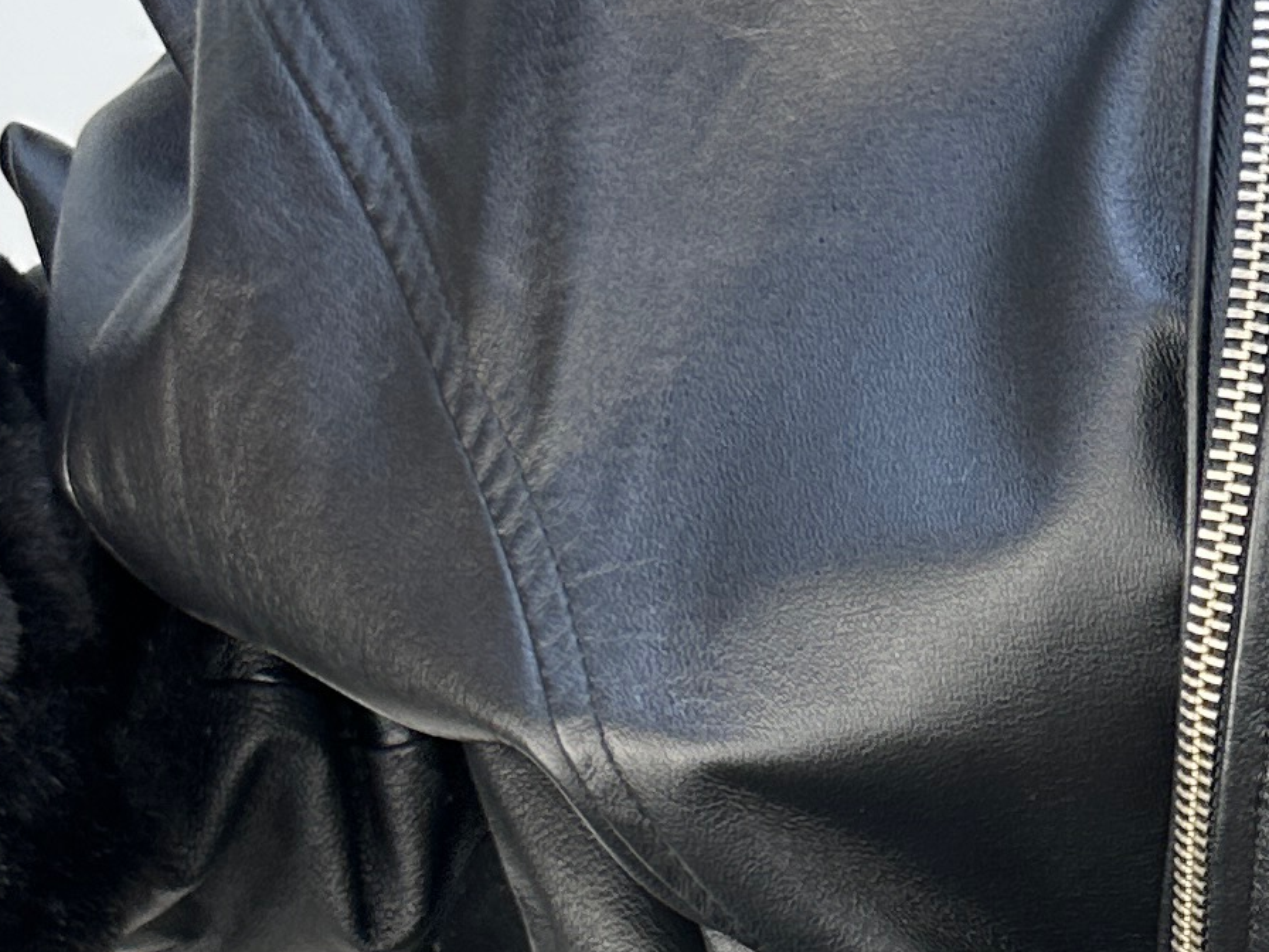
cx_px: 1531
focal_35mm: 108
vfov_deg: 13.2
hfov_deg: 17.4
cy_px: 1285
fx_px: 3959
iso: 64
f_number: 1.78
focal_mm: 6.86
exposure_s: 1/225
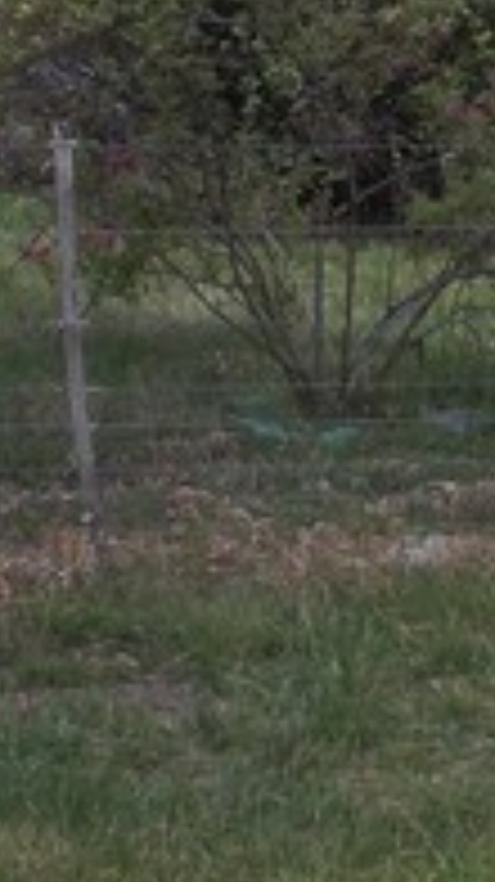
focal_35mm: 183
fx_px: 4278
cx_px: 513
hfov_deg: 6.6
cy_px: -104
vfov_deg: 11.6
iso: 80
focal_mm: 6.1
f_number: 6.5
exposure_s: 1/320
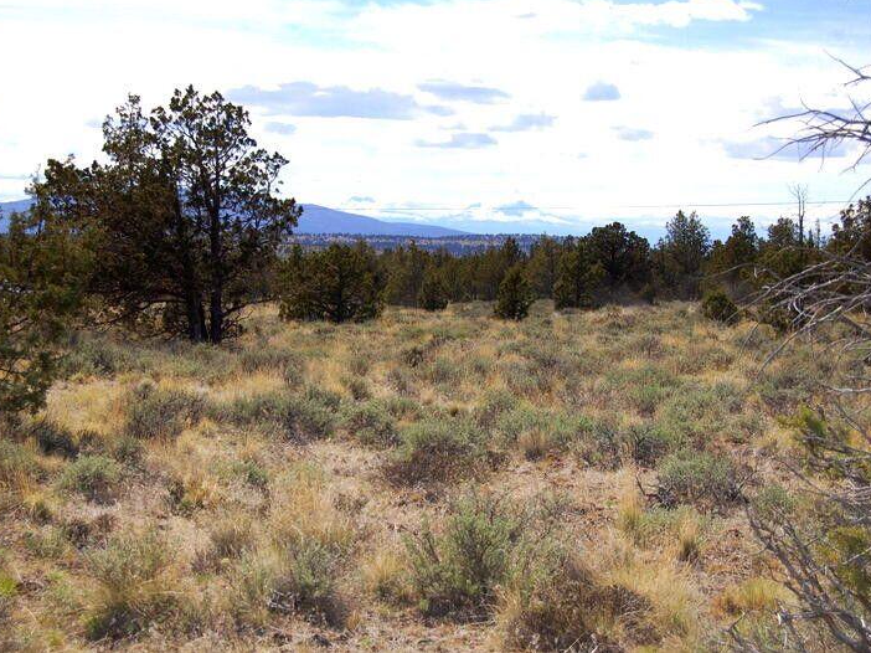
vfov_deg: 21.3
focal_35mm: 69
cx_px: 401
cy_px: 324
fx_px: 1736
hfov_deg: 28.2
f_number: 7.1
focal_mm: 42
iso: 200
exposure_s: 1/500
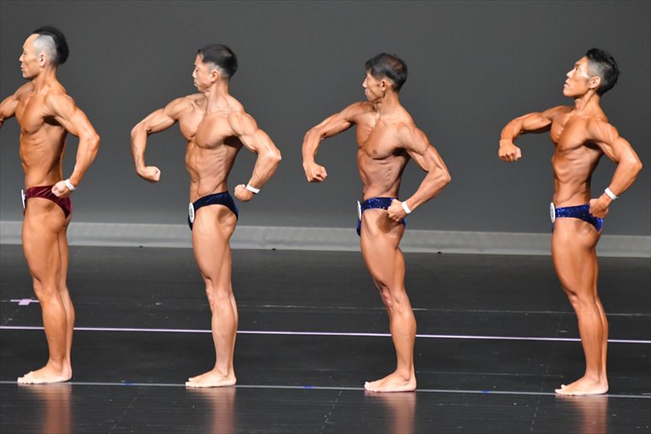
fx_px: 5694
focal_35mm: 315
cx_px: 326
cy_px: 217
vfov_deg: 4.4
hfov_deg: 6.5
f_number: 5.6
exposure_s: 1/400
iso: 5000
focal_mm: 210
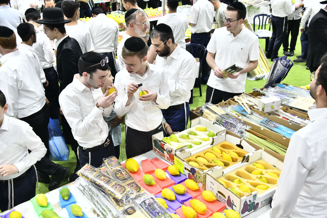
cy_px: 109
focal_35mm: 36
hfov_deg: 53.1
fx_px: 327
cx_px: 164
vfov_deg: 36.9
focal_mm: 36
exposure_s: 1/125
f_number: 5.6
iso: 1250
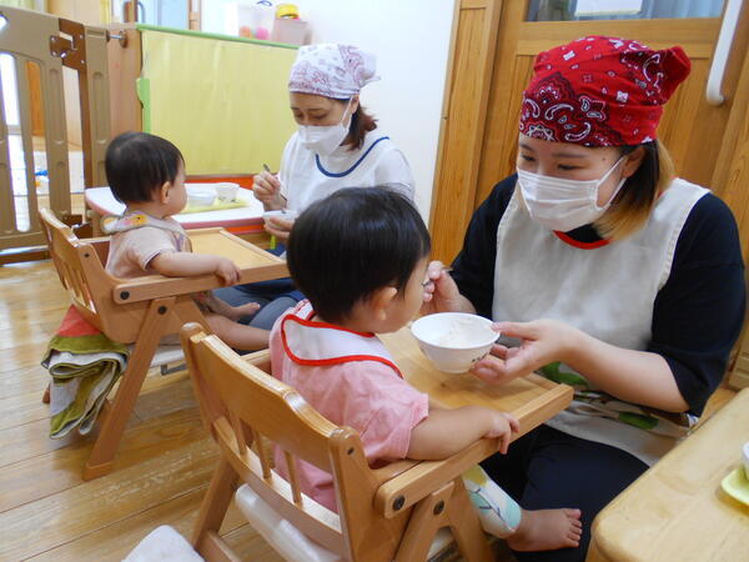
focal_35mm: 26
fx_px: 563
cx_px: 374
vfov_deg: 53.1
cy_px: 281
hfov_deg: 67.3
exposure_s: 1/30
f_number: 3.2
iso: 140
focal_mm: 4.6
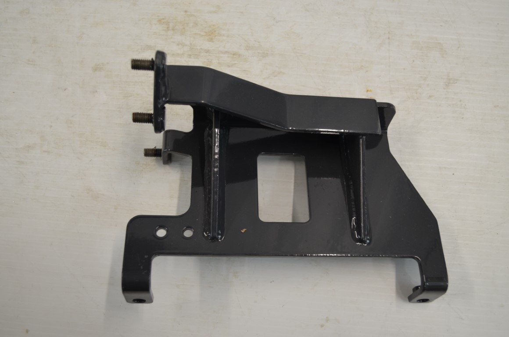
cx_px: 254
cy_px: 168
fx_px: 550
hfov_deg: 49.6
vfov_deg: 34.1
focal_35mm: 39
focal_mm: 26
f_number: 4.5
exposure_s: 1/80
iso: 400
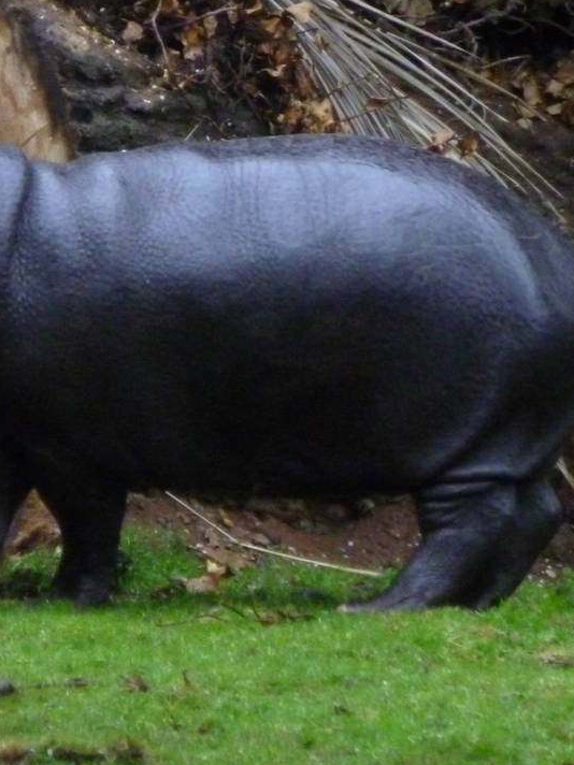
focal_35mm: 510
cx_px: 31
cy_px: 287
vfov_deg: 3.9
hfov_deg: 2.9
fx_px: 11276
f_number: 5.9
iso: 800
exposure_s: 1/80
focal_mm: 40.5
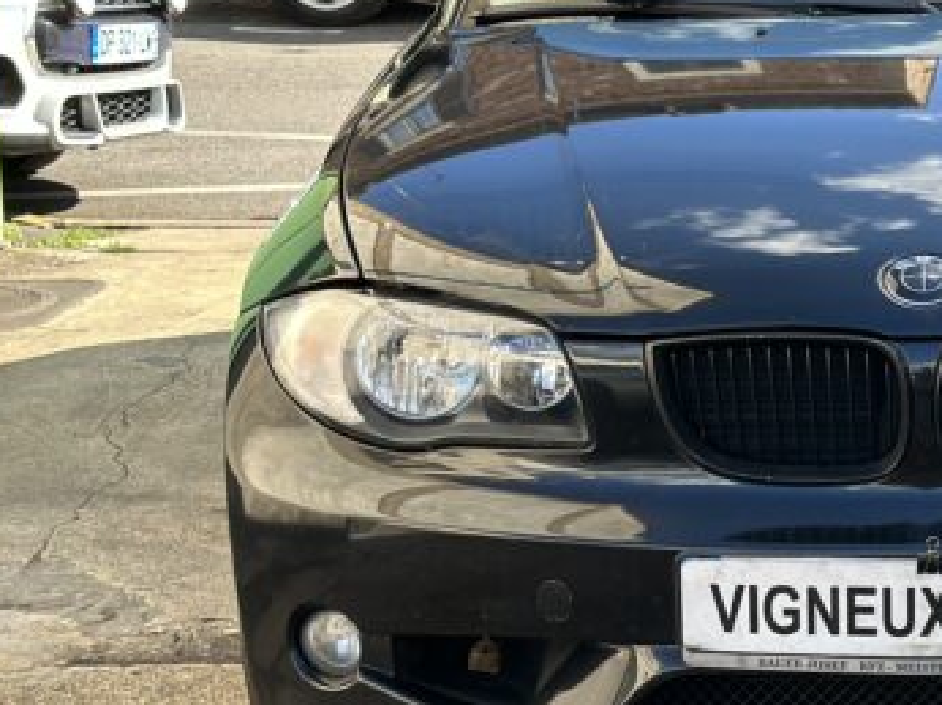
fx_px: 3019
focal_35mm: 111
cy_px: 280
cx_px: 969
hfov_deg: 17.3
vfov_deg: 13.3
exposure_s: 1/719
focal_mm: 6.86
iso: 64
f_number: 1.78
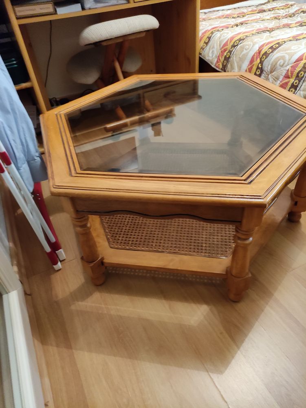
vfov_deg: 69.4
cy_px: 204
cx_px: 153
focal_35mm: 25
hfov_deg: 54.9
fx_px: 294
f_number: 1.89
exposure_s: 1/33
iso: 1117
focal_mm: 5.43
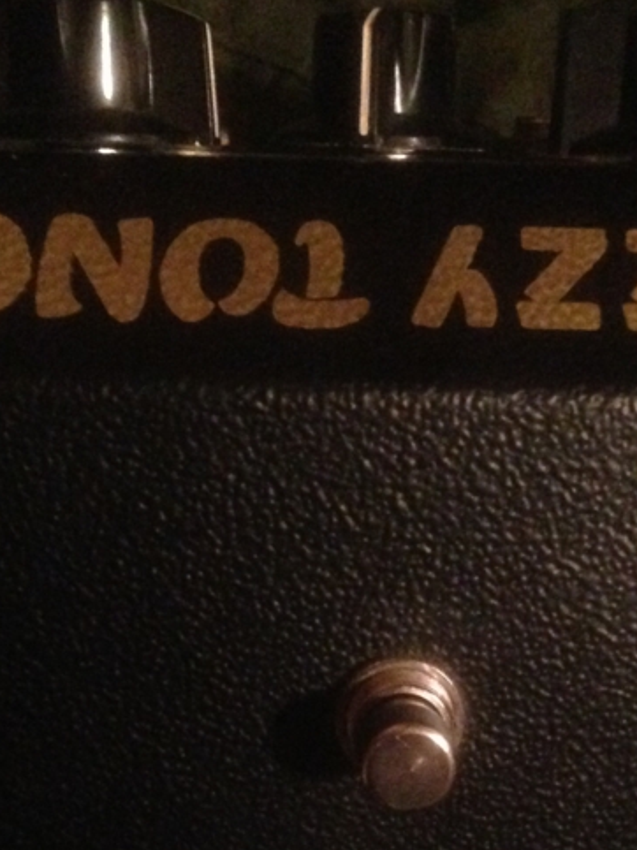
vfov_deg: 26.8
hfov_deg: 21.0
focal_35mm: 70
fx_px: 1718
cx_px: 357
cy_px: 778
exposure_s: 1/15
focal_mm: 4.12
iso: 800
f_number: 2.4
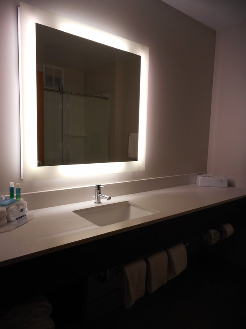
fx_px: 237
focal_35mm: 25
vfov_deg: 69.4
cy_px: 164
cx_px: 123
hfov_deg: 54.9
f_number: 3.7
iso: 80
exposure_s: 1/60
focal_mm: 4.5
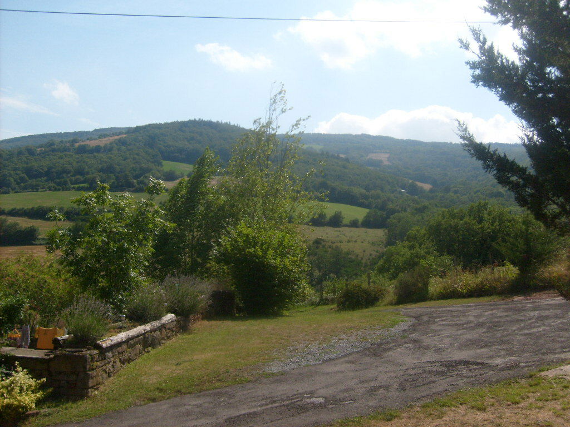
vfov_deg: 40.7
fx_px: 576
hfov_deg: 52.6
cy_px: 214
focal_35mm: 35
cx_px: 285
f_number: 7.1
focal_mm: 5.8
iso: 80
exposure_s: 1/350
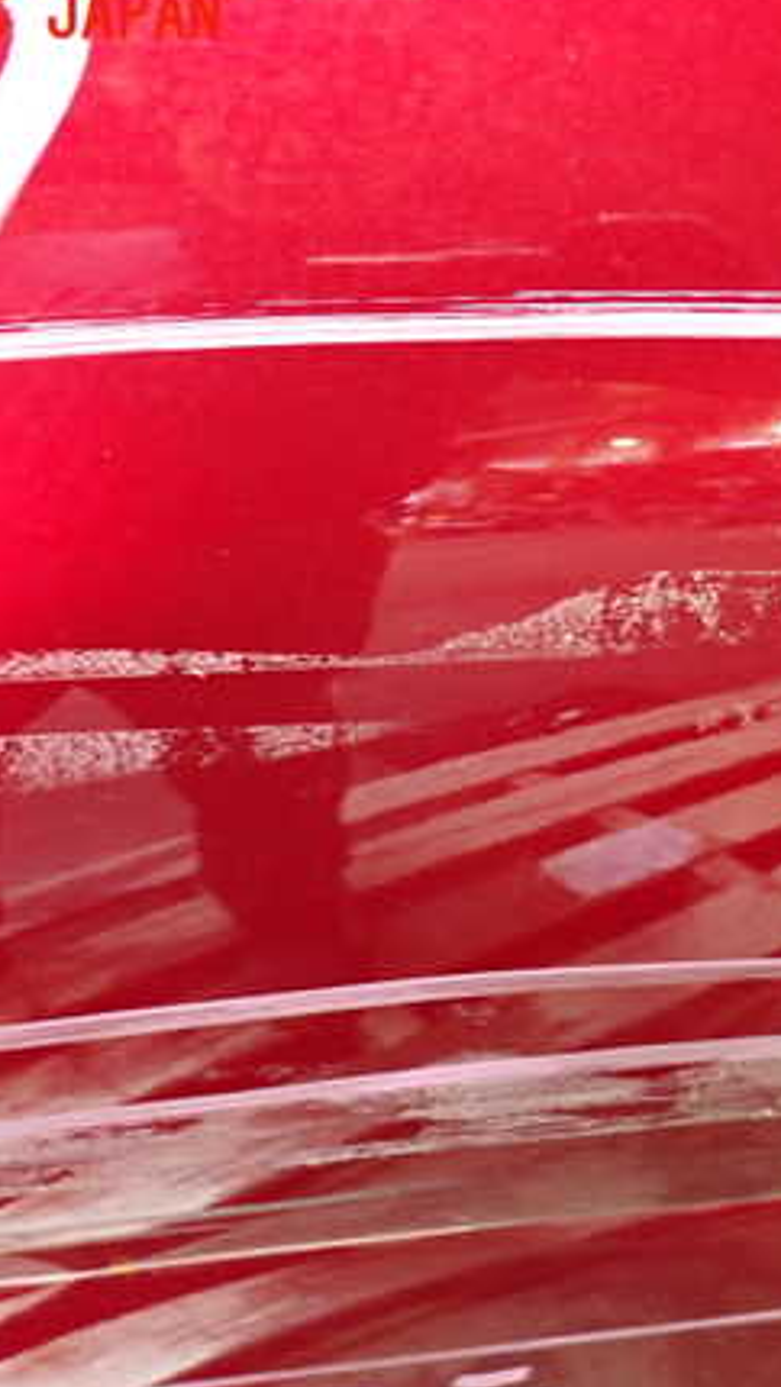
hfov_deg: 30.6
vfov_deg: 52.8
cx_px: 604
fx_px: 1398
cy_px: 703
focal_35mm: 38
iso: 640
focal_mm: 4.5
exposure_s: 1/30
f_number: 2
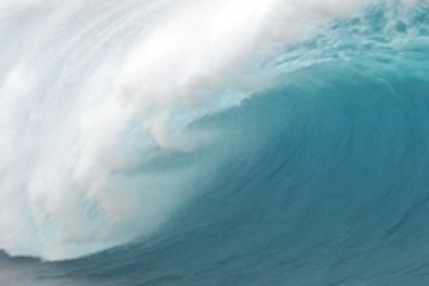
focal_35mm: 387
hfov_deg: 5.3
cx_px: 407
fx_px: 4619
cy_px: 190
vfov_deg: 3.6
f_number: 7.1
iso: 200
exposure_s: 1/200
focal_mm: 95
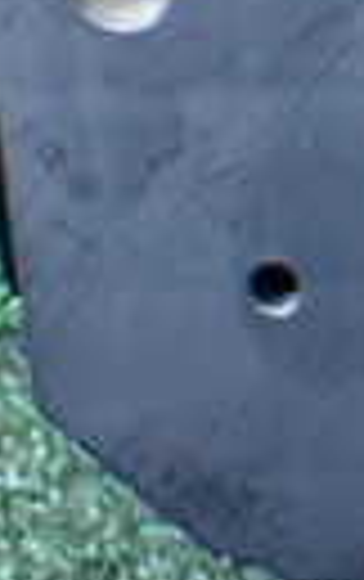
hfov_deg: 7.8
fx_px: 2341
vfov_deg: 14.0
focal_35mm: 148
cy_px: 45
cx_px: 1056
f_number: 2.3
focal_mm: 5.4
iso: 800
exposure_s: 1/125
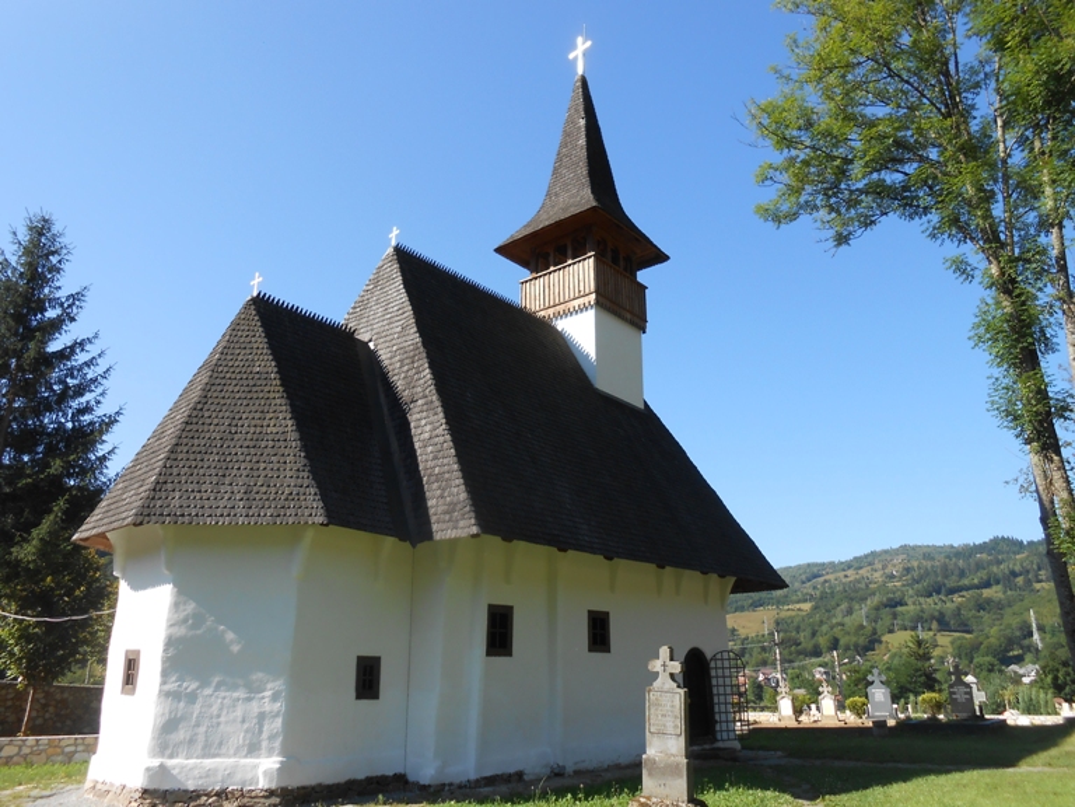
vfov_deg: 53.1
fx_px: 807
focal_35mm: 26
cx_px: 538
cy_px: 404
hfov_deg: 67.3
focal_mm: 4.6
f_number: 3.5
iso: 80
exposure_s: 1/500
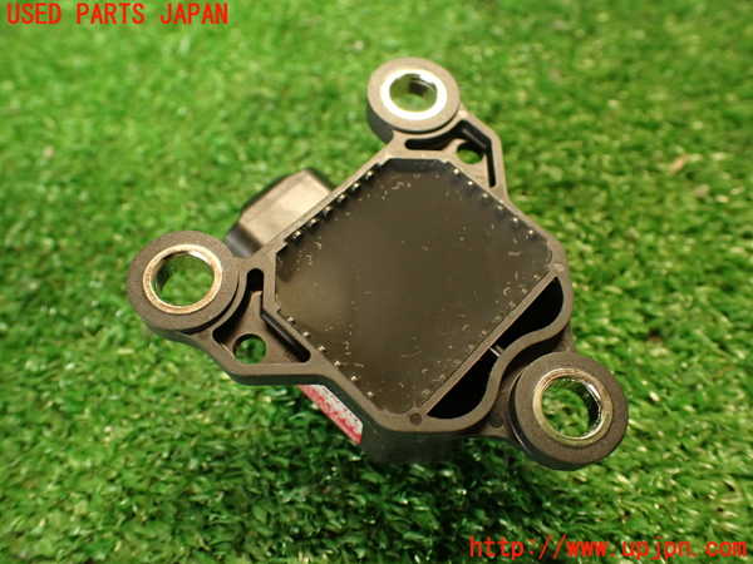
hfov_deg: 60.0
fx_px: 653
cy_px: 282
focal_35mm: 30
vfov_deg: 46.8
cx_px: 376
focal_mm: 5.4
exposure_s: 1/30
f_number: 2.3
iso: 400
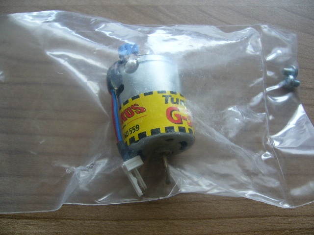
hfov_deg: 52.6
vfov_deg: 40.7
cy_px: 118
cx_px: 157
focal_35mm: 35
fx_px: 317
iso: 80
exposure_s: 1/25
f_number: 2.8
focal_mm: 5.8
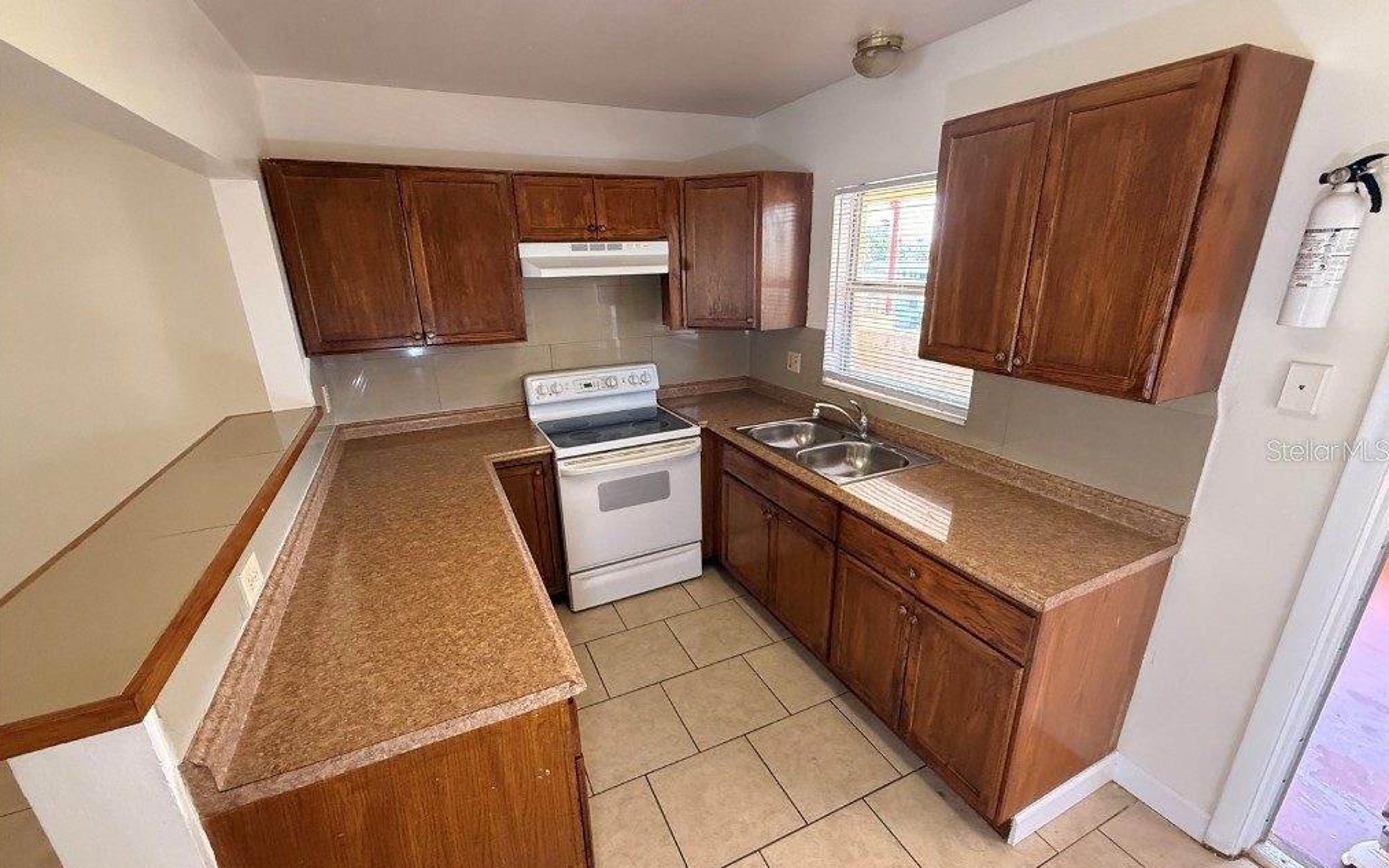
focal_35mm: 15
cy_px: 450
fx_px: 568
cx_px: 694
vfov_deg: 74.8
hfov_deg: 101.5
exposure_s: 1/120
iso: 400
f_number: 2.2
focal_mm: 2.22
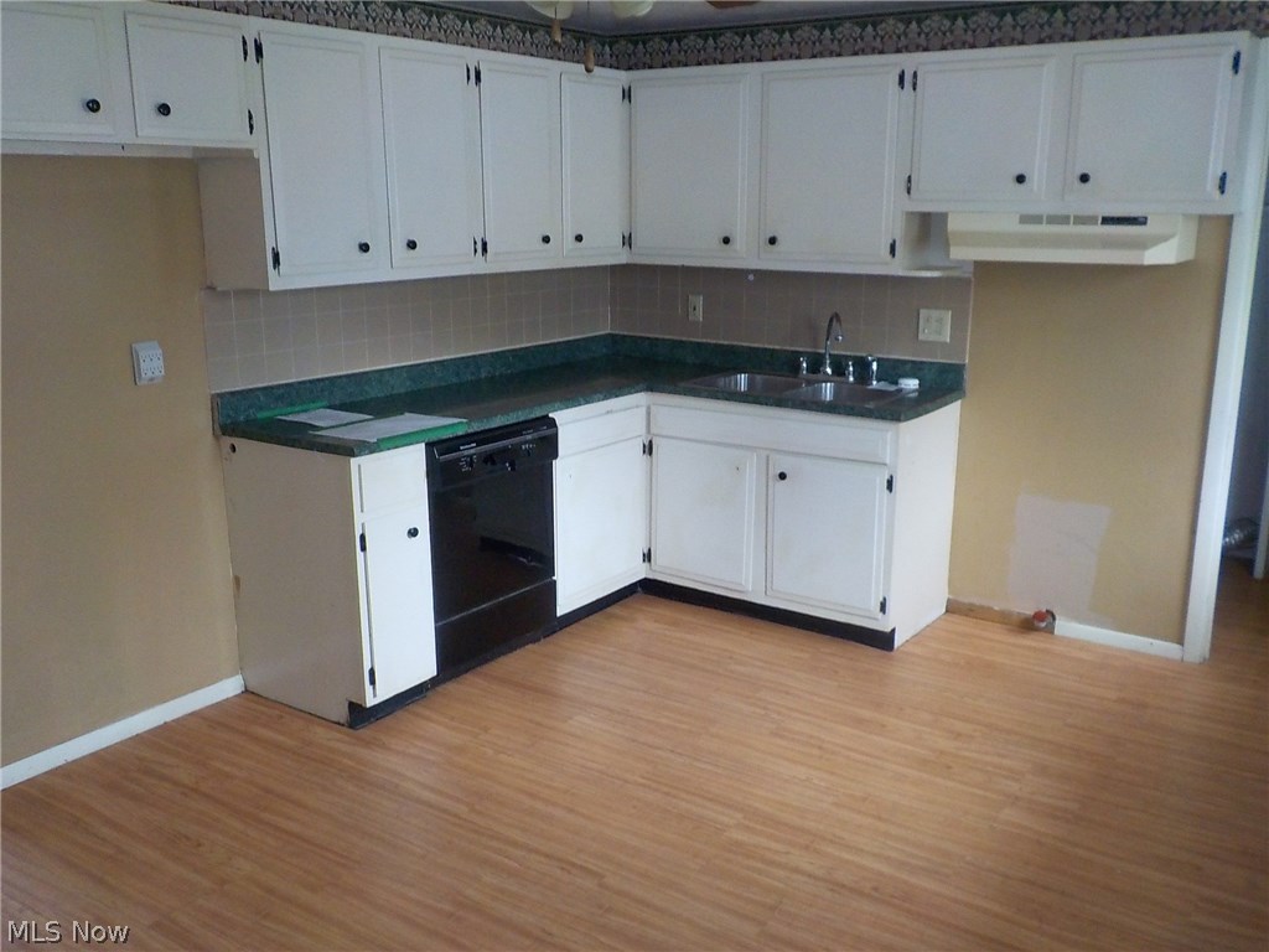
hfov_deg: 60.0
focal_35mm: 30
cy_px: 476
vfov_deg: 46.8
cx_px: 634
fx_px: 1100
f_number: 3.3
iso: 280
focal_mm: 4.1
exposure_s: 1/30
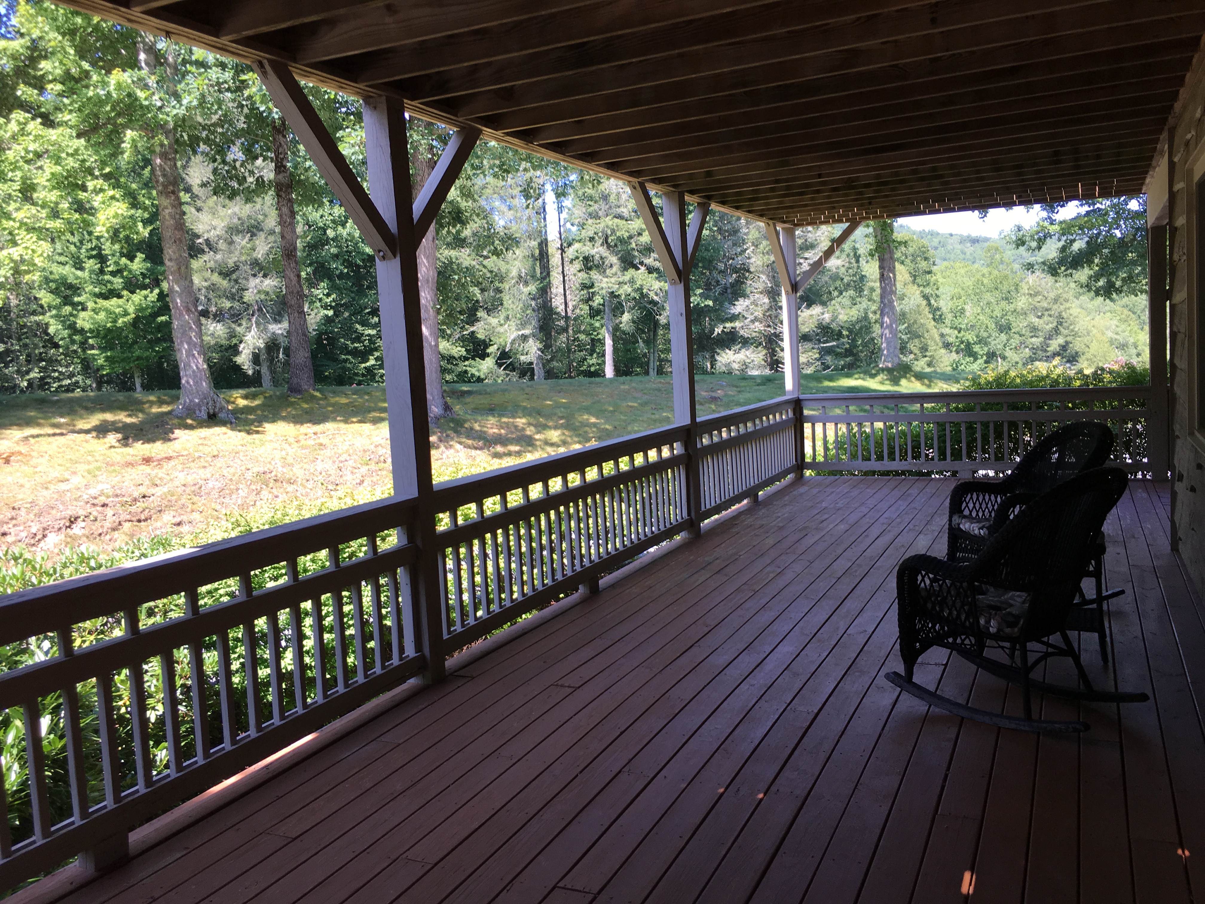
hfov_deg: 61.7
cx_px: 602
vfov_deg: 48.2
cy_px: 452
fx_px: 1010
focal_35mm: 29
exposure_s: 1/188
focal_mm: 4.15
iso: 25
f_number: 2.2
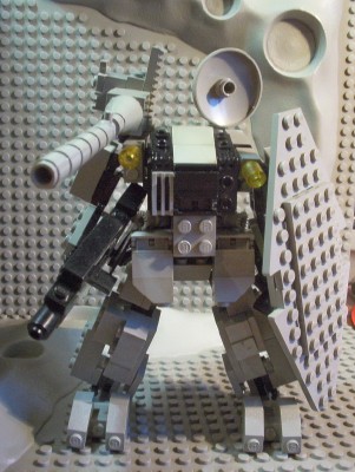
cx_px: 178
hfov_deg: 36.9
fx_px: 532
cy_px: 236
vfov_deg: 47.8
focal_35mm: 39
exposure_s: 1/8
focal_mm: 6
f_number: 4.5
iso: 200
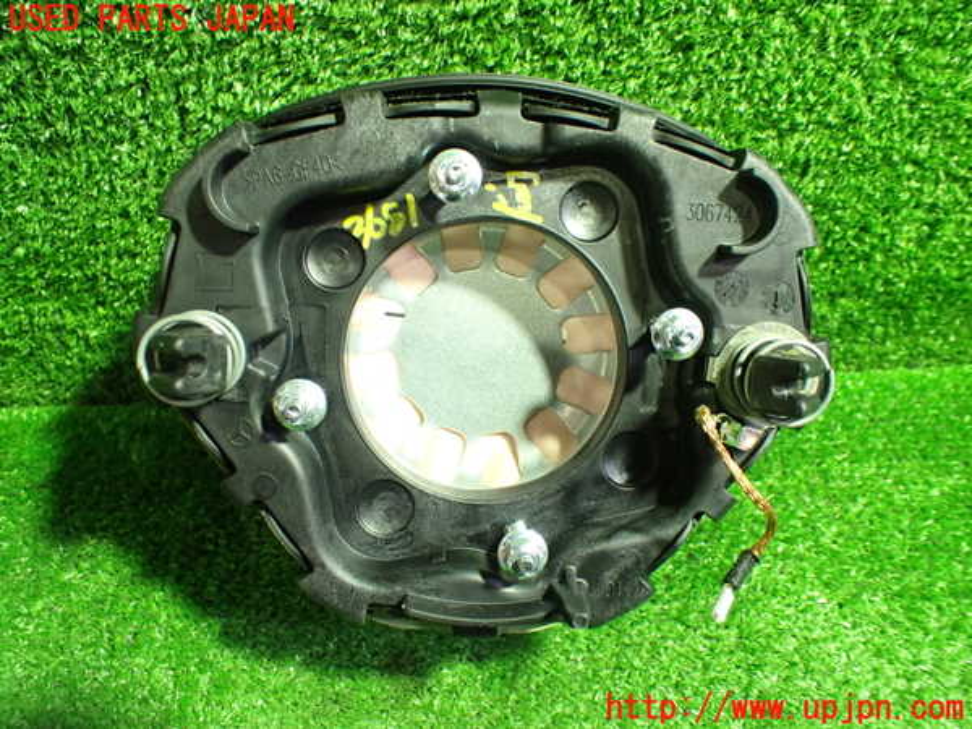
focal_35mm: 30
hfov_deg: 60.0
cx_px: 486
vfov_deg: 46.8
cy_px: 364
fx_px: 842
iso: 800
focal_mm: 5.4
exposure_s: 1/40
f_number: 2.3
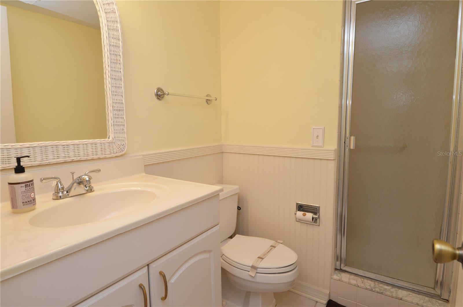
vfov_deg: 67.3
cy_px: 154
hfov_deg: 90.1
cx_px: 232
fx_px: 231
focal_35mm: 18
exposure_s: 1/100
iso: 400
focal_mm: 12
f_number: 5
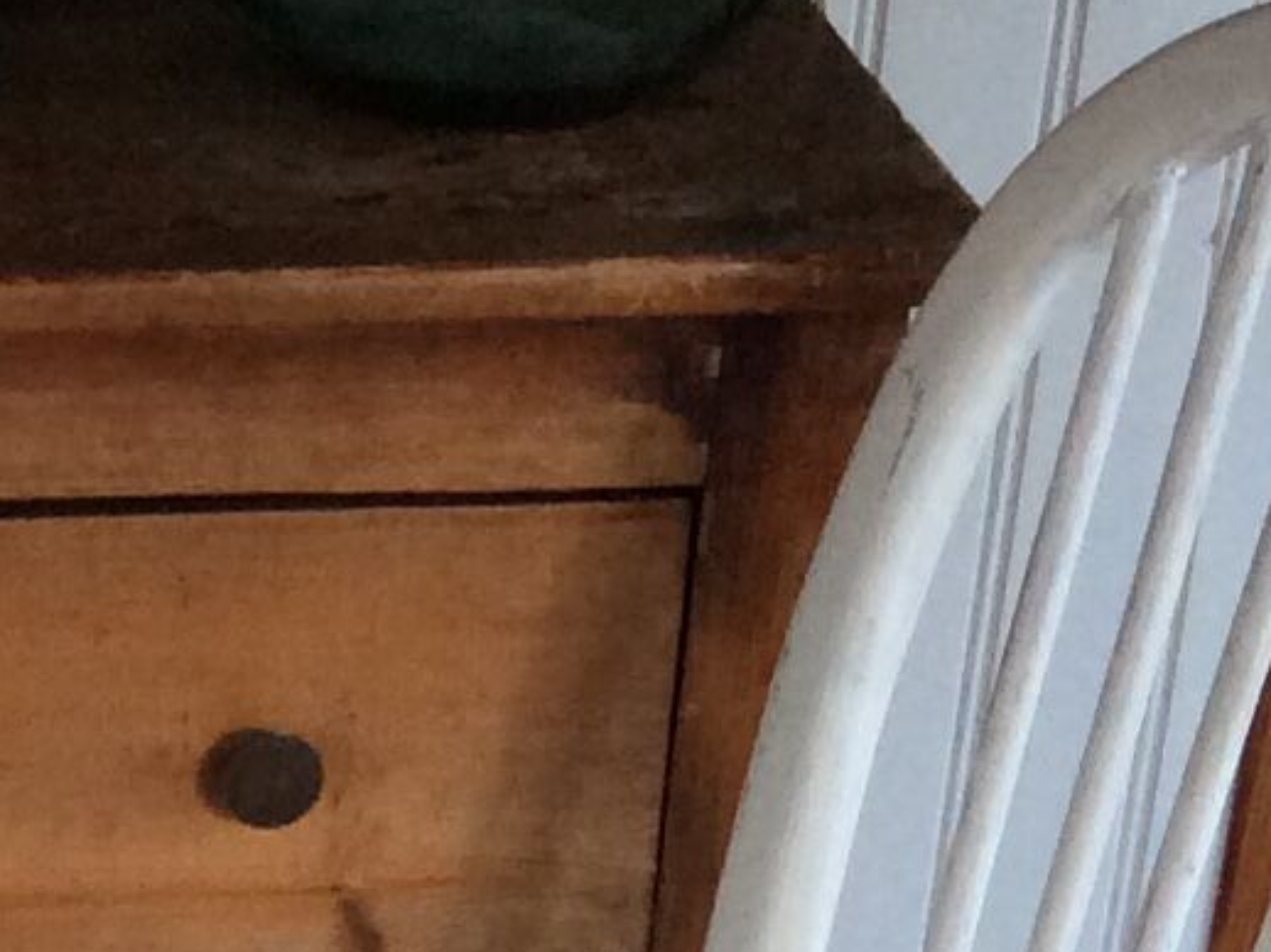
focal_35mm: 160
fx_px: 5872
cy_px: 2243
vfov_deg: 8.5
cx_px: -397
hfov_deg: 12.0
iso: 80
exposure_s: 1/25
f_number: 2.4
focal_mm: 3.3
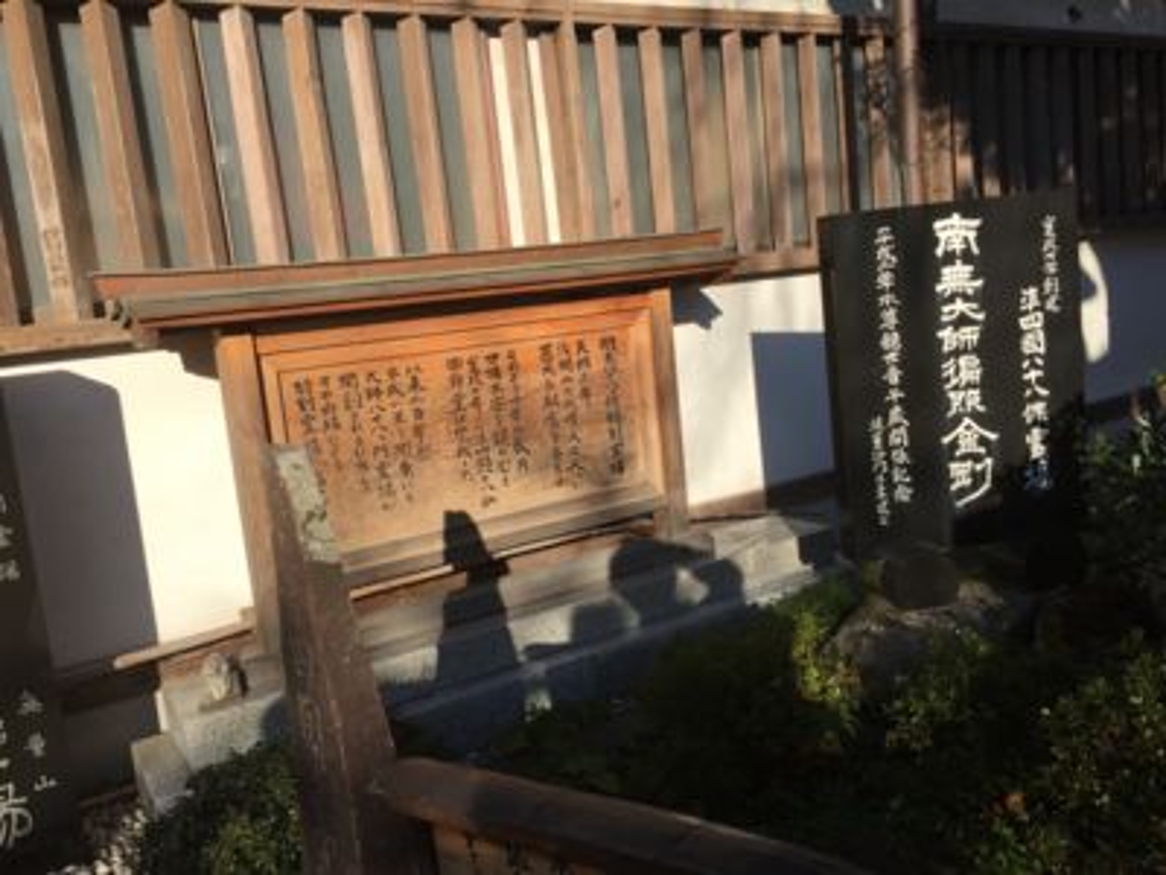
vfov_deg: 48.2
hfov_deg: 61.7
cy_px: 438
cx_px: 583
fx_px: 977
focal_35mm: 29
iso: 32
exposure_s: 1/1582
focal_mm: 4.15
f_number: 2.2
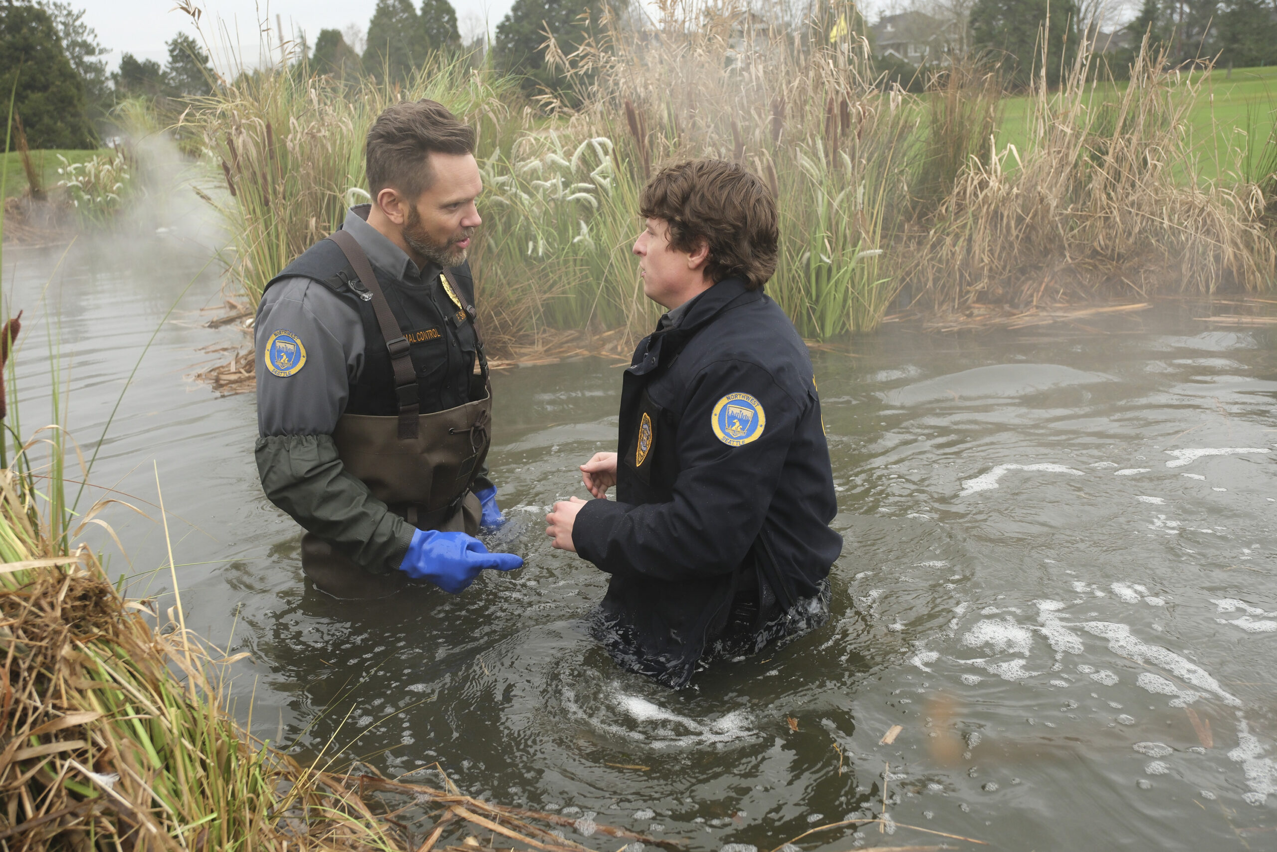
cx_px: 638
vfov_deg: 40.0
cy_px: 426
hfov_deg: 57.2
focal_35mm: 33
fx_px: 1171
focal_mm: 22
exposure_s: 1/400
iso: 1000
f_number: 4
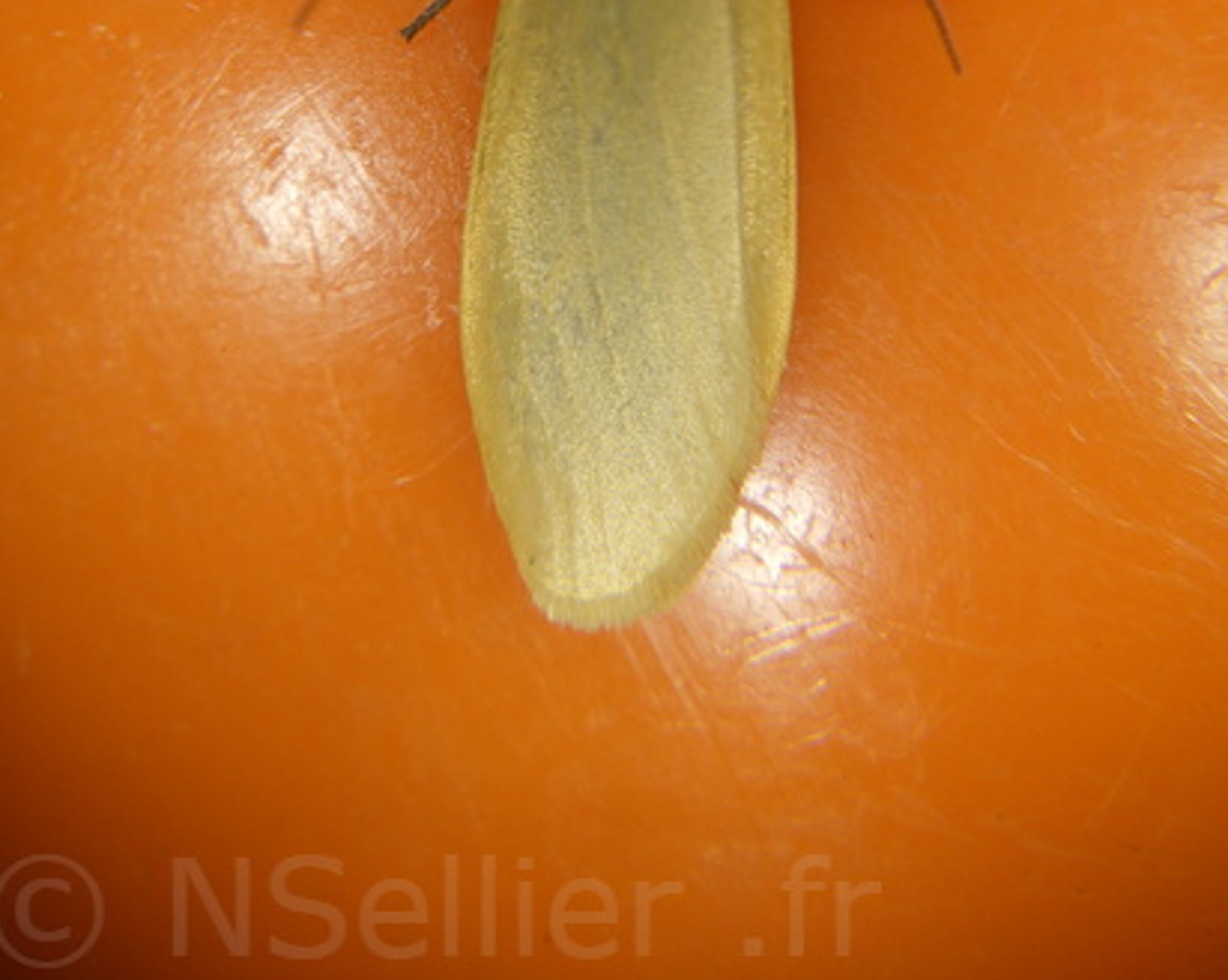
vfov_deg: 30.2
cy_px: 114
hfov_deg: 38.8
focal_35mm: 48
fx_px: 1743
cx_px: 605
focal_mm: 6.1
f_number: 4.6
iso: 125
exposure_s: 1/1250
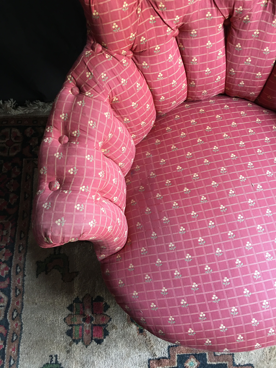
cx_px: 138
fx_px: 308
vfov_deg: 61.7
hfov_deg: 48.2
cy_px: 184
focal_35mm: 29
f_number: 2.2
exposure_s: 1/17
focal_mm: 4.15
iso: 80
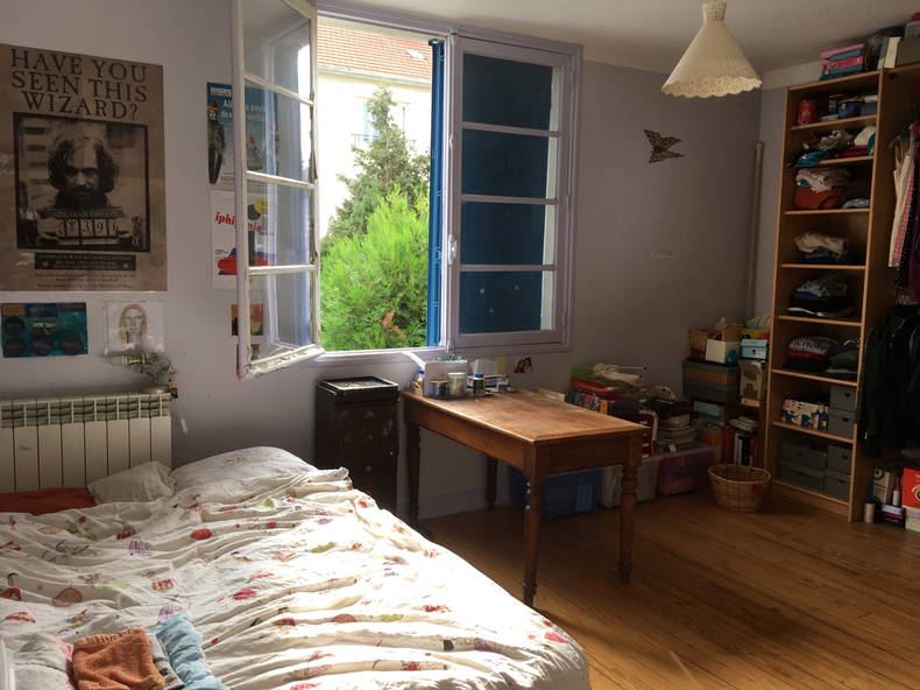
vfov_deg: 48.2
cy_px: 345
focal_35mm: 29
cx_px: 460
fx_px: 771
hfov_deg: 61.7
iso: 25
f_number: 2.2
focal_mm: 4.15
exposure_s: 1/100
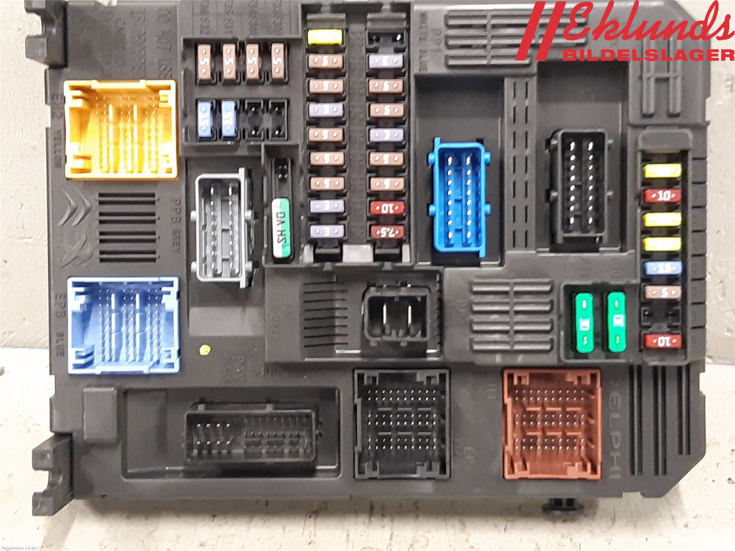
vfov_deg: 53.1
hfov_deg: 67.3
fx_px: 552
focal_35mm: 26
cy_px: 276
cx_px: 368
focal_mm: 3.93
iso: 250
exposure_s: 1/25
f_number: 1.7
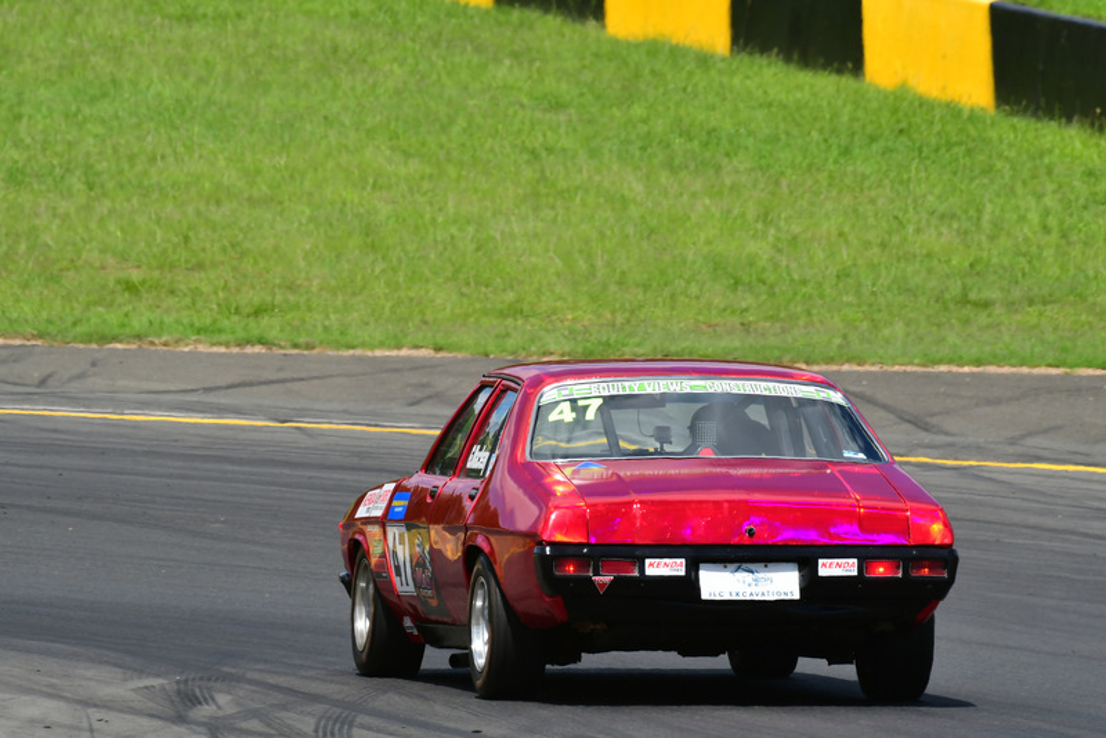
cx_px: 553
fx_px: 23049
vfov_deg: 1.8
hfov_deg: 2.7
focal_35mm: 750
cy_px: 369
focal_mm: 500
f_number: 13
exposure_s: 1/500
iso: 400
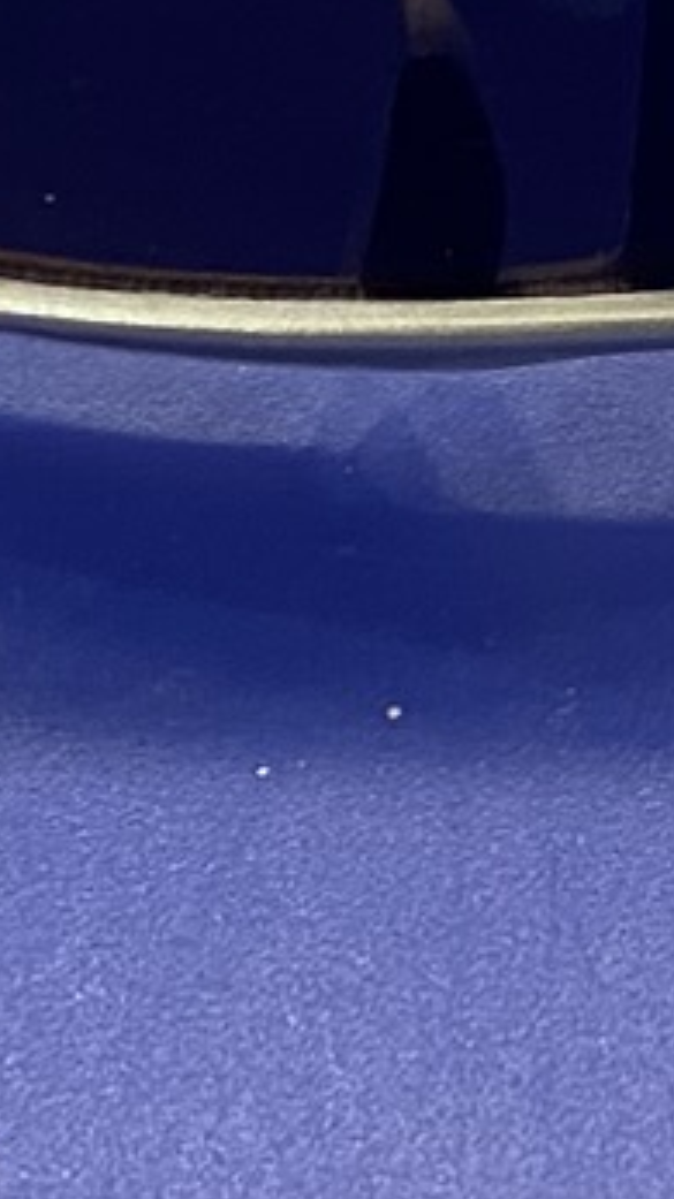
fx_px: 5310
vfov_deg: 12.7
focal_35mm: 167
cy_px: -86
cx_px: 674
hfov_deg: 7.2
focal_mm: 4.25
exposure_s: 1/50
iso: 250
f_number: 1.8
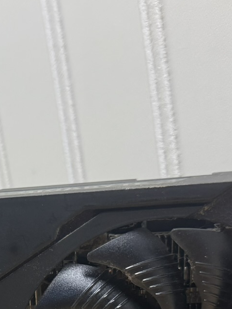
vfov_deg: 24.1
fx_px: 688
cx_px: -48
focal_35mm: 77
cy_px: 317
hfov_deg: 18.2
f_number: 1.78
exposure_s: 1/120
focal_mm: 6.76
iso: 125
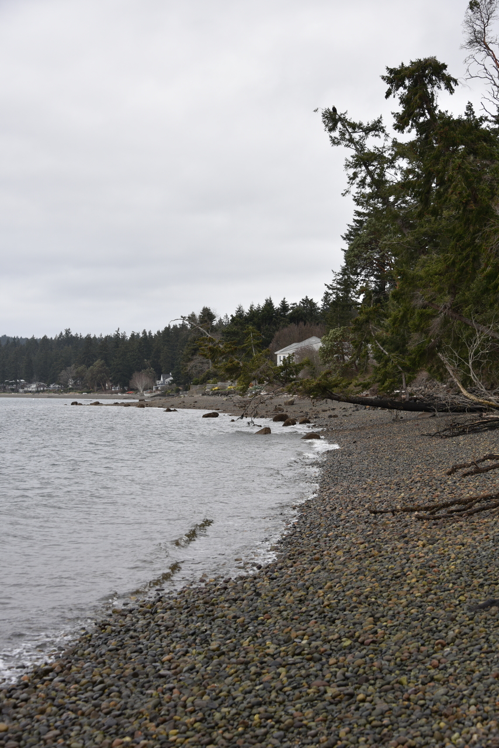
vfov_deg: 32.4
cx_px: 250
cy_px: 374
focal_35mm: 62
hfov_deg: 21.9
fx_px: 1288
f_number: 6.3
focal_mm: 62
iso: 100
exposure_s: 1/160
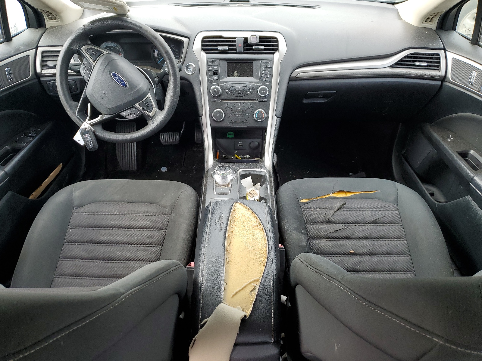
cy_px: 180
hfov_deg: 67.3
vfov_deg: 53.1
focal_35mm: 26
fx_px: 362
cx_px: 241
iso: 50
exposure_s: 1/185
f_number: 1.5
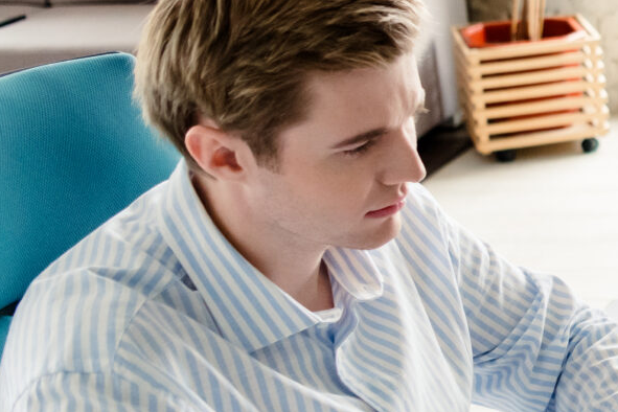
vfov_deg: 13.1
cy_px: 122
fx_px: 1785
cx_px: 1327
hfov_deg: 15.0
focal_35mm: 104
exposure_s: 1/100
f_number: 2.8
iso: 1000
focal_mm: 24
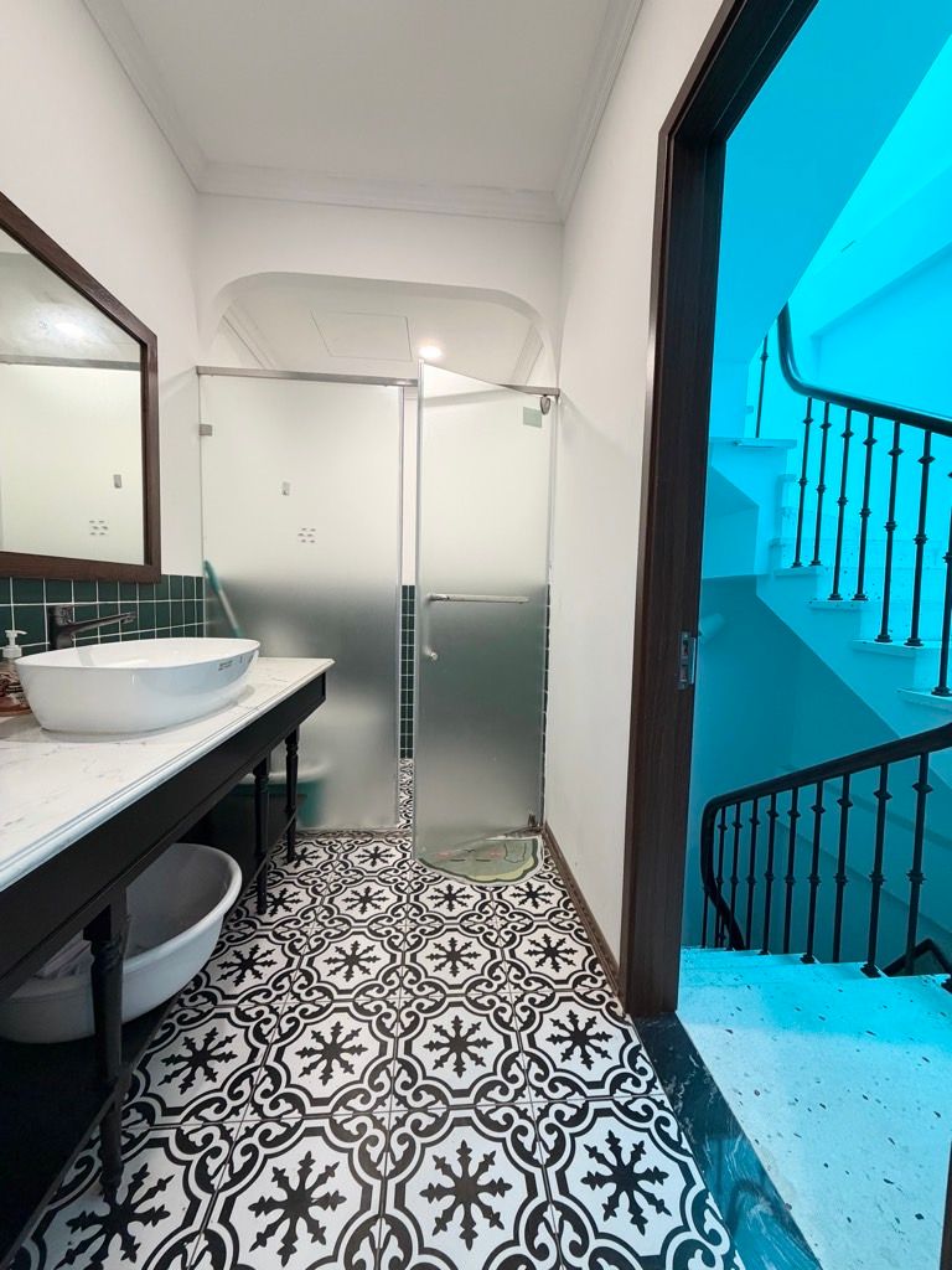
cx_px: 476
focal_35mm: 14
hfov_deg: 85.7
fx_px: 513
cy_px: 635
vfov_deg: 102.1
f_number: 2.2
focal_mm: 2.22
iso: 250
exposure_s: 1/100
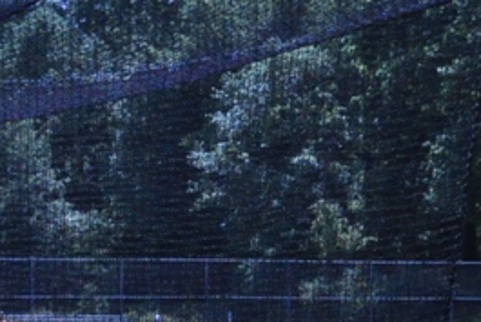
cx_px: -171
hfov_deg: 10.2
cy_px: 384
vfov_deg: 6.9
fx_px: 2633
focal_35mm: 197
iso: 2500
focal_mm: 34
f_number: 18
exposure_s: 1/1250
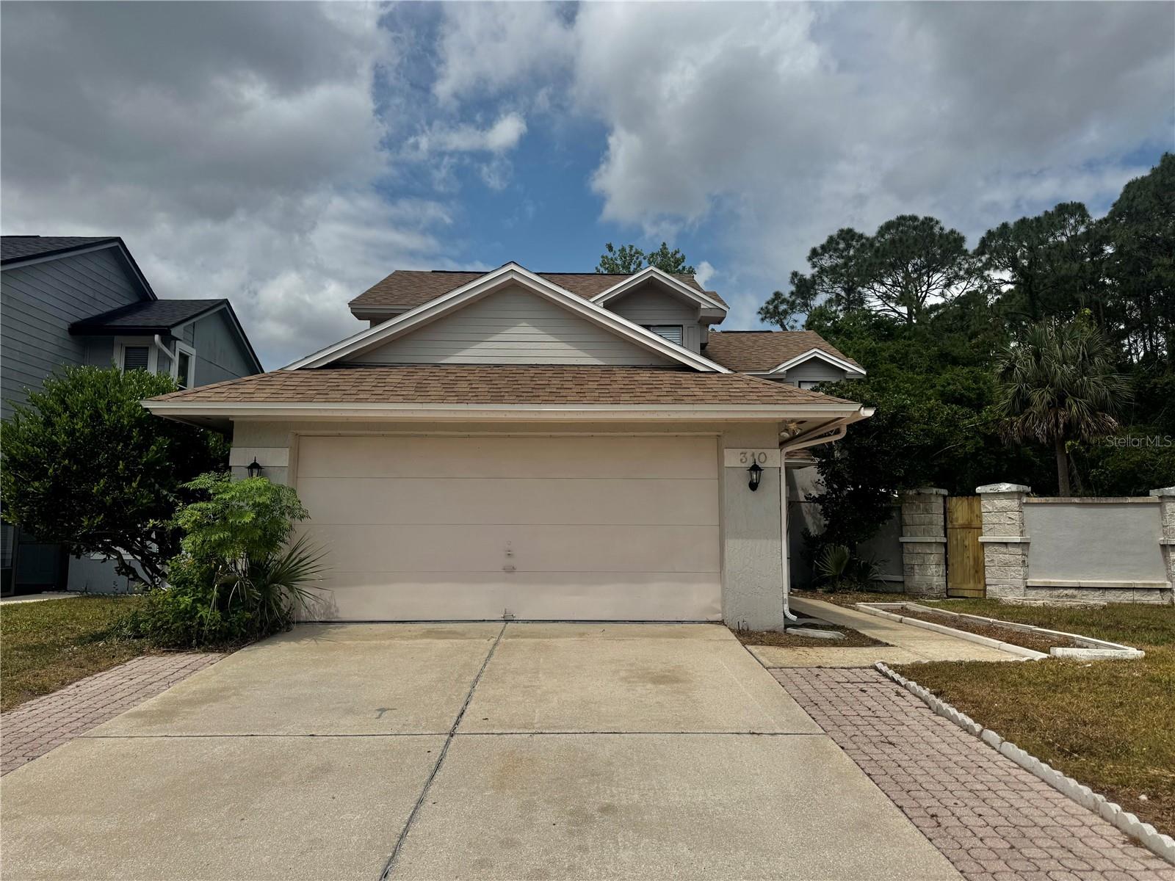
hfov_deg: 71.6
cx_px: 588
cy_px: 440
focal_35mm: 24
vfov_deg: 56.8
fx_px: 815
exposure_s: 1/9009
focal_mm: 6.76
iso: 80
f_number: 1.78
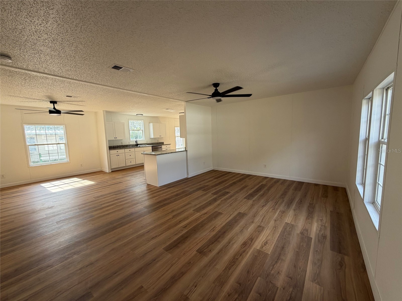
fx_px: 163
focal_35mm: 14
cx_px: 201
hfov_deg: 102.1
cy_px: 150
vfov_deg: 85.7
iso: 50
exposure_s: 1/142
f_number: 2.2
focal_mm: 2.22
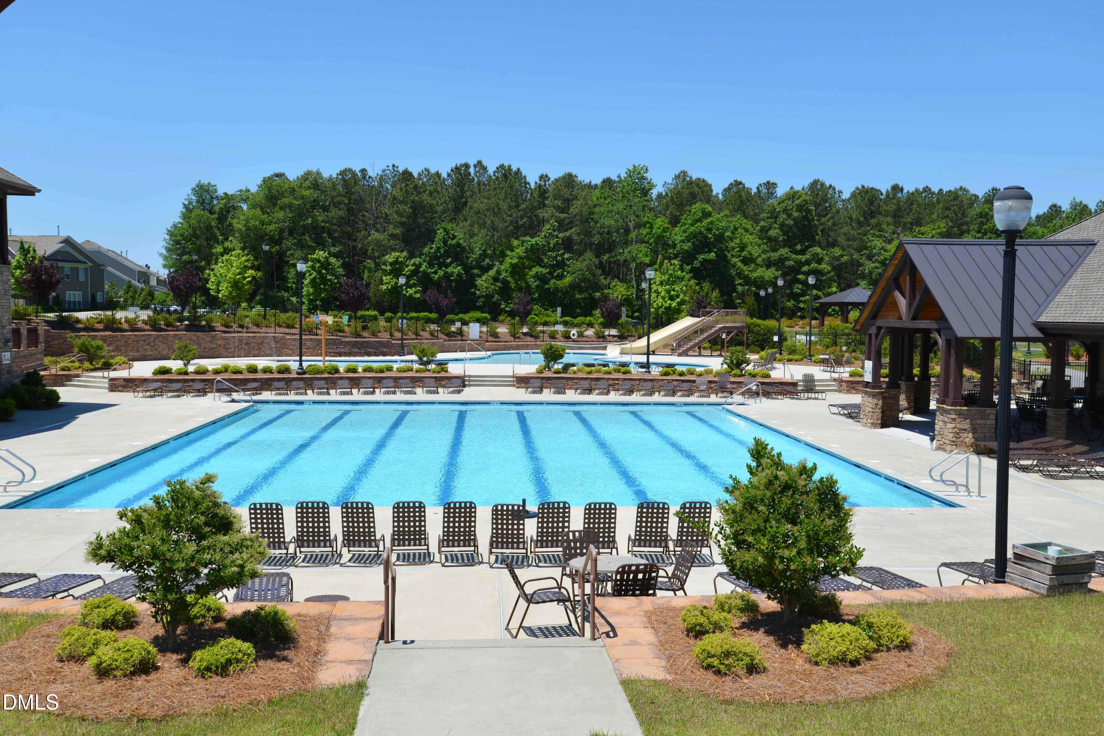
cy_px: 368
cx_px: 552
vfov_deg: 37.9
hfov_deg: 54.4
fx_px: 1074
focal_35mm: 35
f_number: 8
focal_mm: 35
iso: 100
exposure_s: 1/250
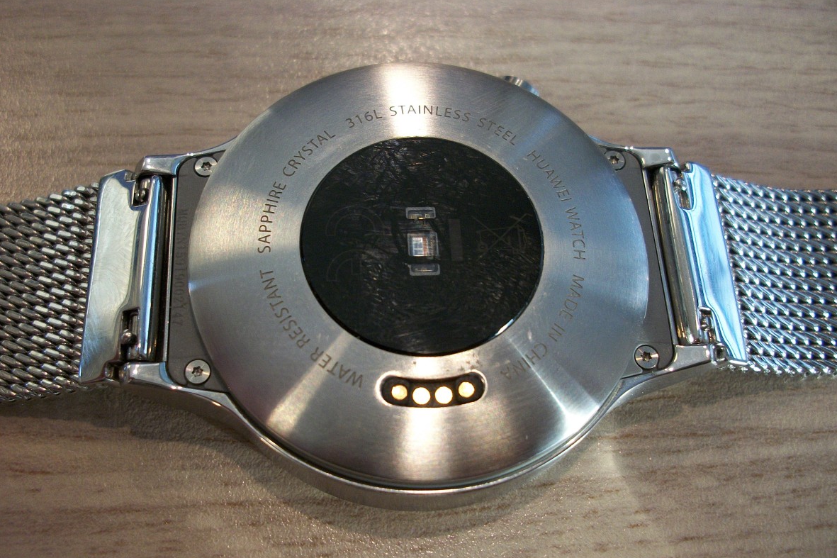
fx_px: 860
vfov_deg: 35.9
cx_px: 413
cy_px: 316
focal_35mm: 37
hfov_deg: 51.9
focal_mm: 6.3
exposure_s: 1/60
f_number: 3.1
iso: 138
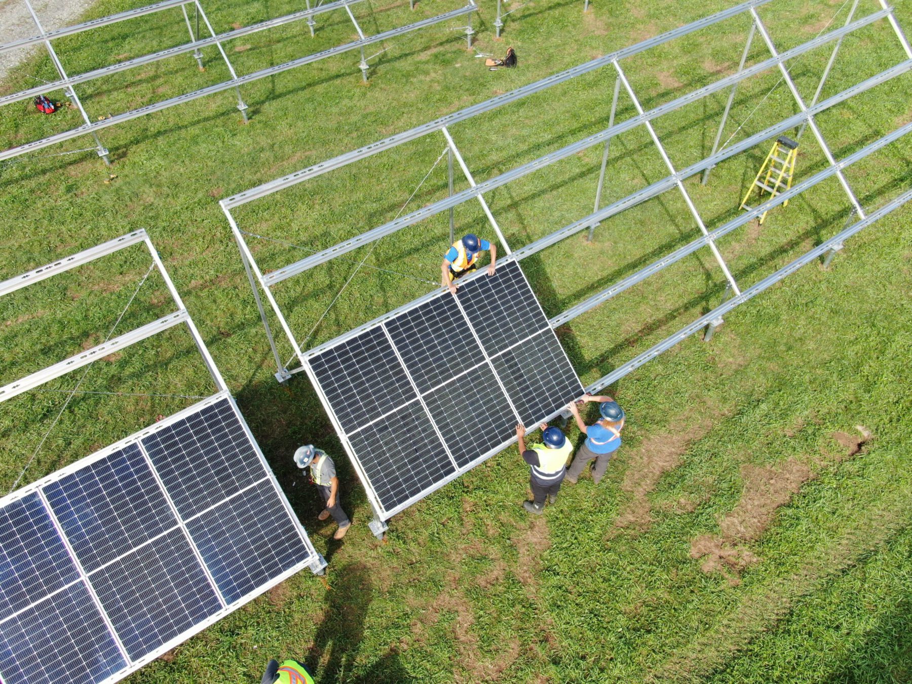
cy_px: 342
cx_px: 456
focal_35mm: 25
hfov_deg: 69.4
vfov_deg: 54.9
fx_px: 659
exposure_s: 1/400
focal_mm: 4.48
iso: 100
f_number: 2.8
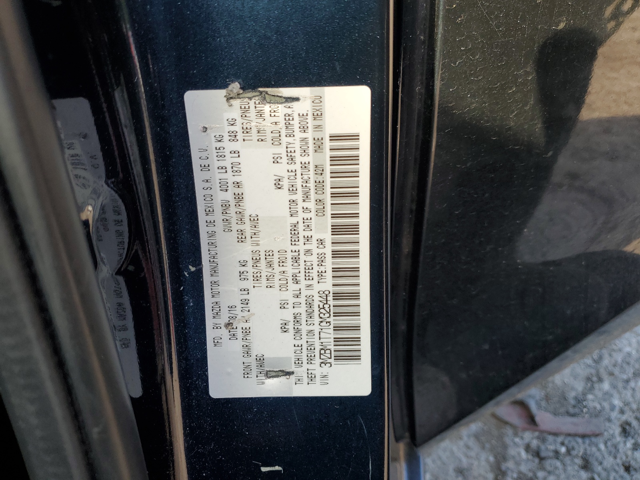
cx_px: 320
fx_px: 481
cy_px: 240
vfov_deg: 53.1
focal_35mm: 26
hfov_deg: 67.3
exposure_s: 1/175
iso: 50
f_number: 1.5
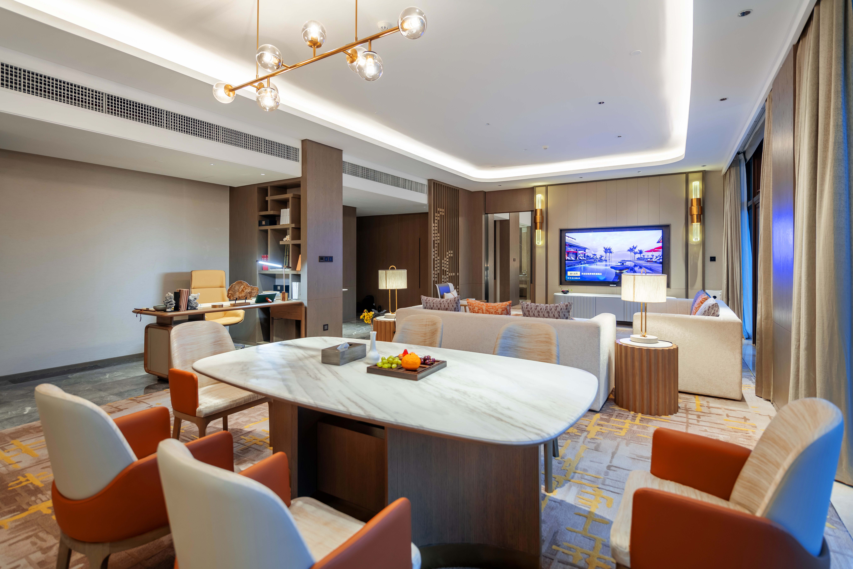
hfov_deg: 90.0
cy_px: 284
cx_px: 426
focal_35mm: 18
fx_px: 426
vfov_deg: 67.4
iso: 160
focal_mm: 18
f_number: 5
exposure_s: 1/10
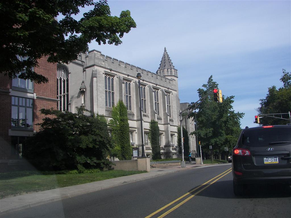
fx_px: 303
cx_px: 146
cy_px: 109
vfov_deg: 39.7
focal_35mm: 36
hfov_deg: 51.4
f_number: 4
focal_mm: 6
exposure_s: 1/640
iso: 64
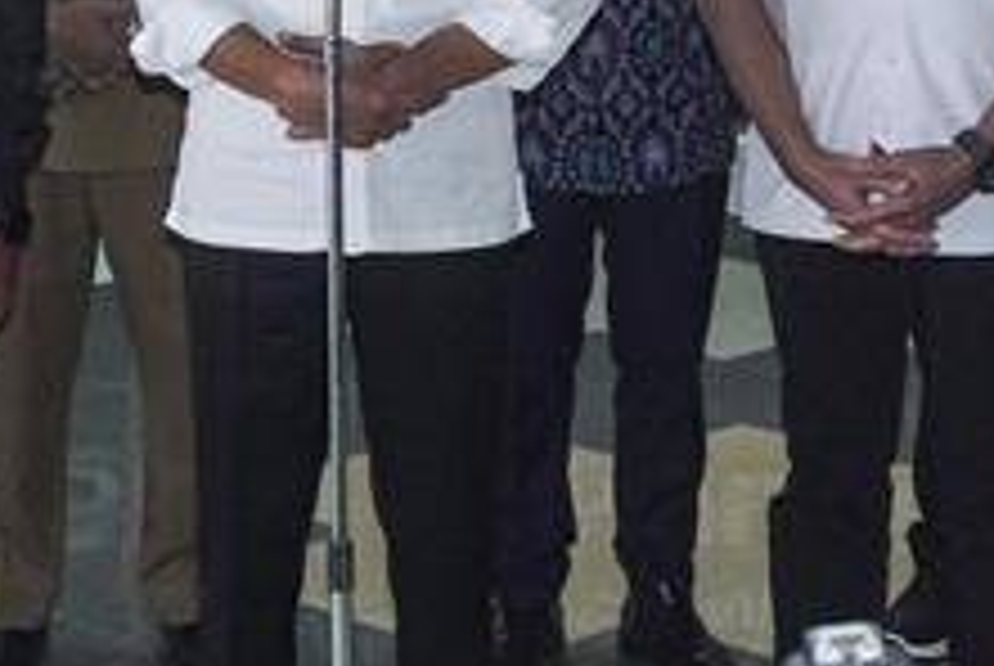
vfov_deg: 10.0
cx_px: 279
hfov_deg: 15.0
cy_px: 25
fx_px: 3773
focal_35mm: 136
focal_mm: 31
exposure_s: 1/125
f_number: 5
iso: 2500
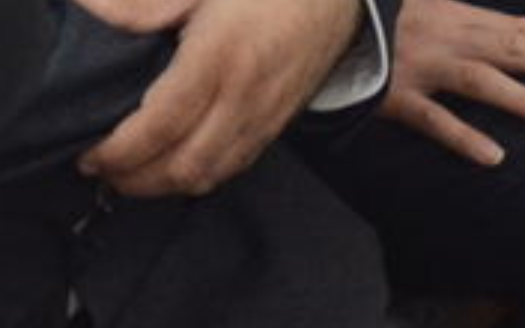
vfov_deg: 4.2
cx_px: 984
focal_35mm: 292
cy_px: -878
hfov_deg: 7.0
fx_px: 4178
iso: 800
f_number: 2.8
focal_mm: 24
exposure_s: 1/80
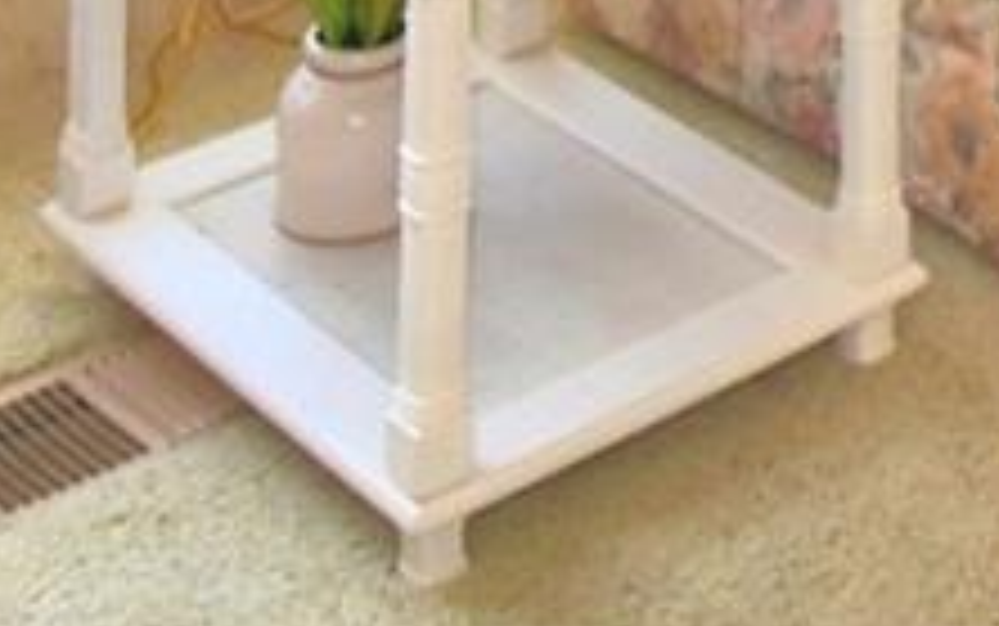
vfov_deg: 8.7
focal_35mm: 110
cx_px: 1422
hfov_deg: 17.4
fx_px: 2996
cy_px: -1531
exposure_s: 1/80
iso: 100
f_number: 4.5
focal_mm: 10
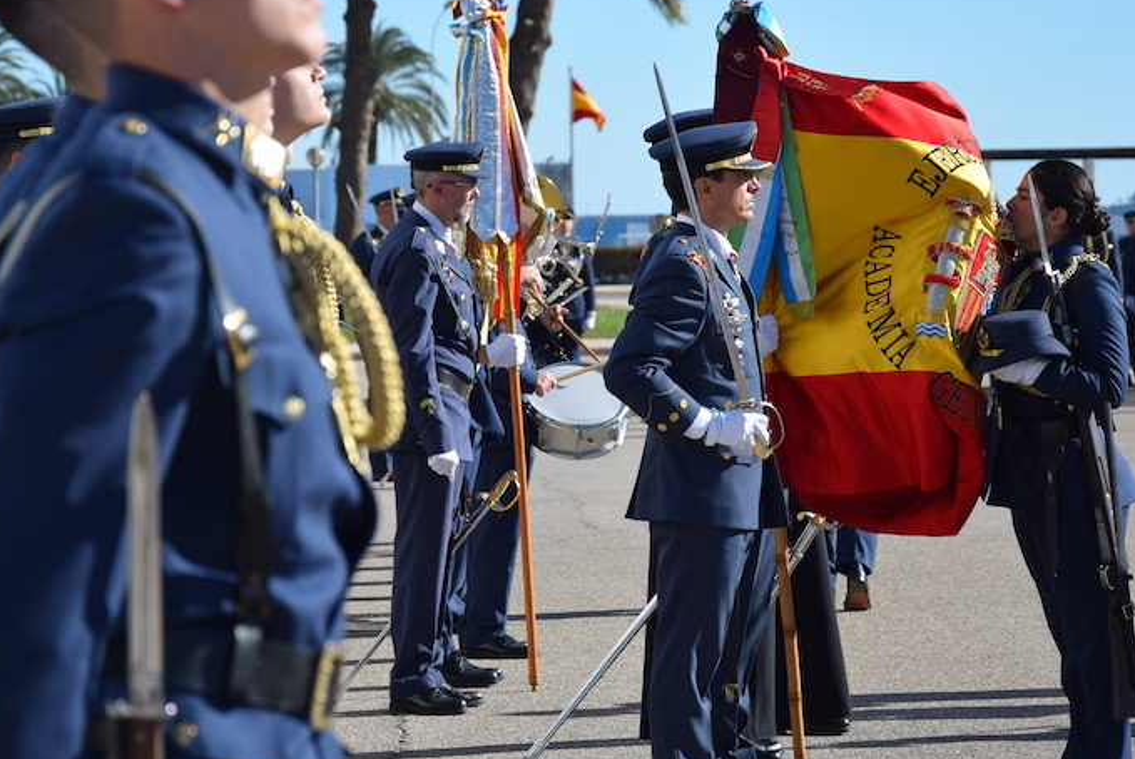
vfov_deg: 7.5
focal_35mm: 183
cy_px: 291
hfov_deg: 11.2
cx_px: 603
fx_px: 5774
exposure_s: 1/640
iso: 200
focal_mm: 92
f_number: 6.3
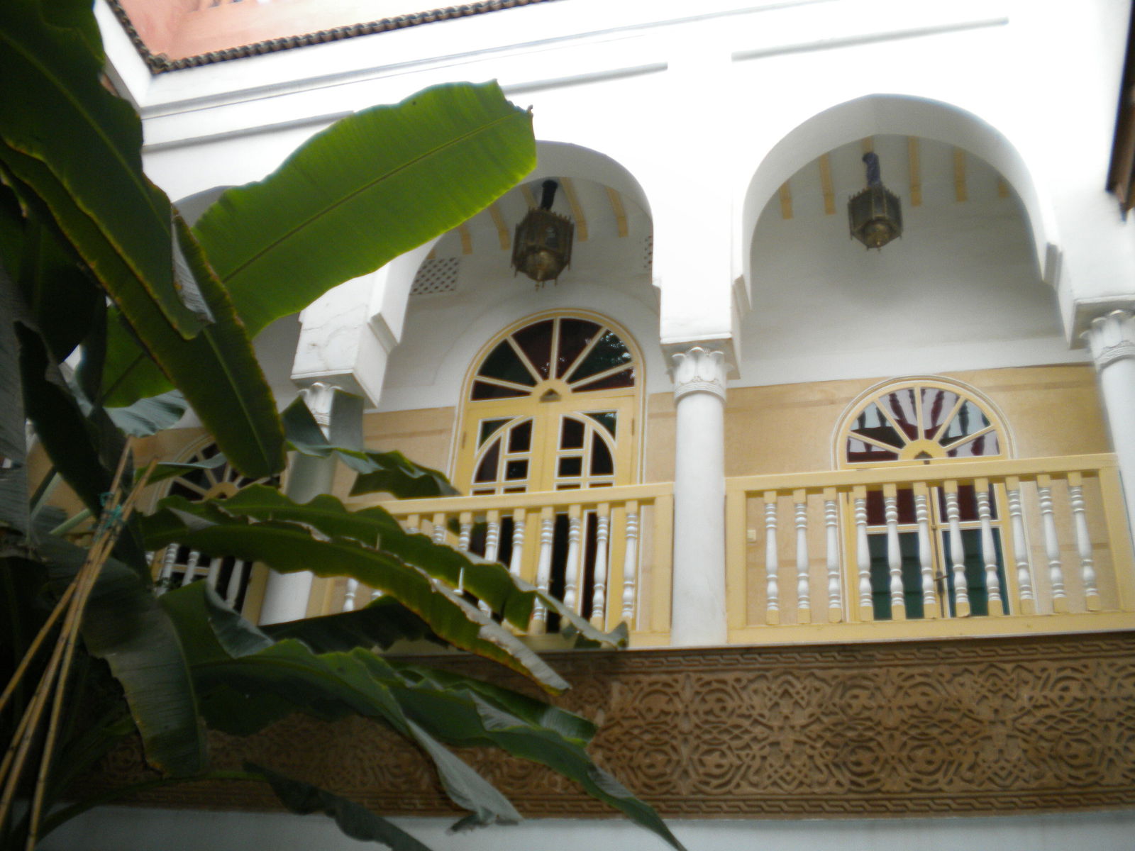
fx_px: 1148
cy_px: 426
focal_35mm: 35
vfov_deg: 40.7
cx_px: 568
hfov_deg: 52.6
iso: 113
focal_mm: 6.3
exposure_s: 1/97.3
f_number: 3.1
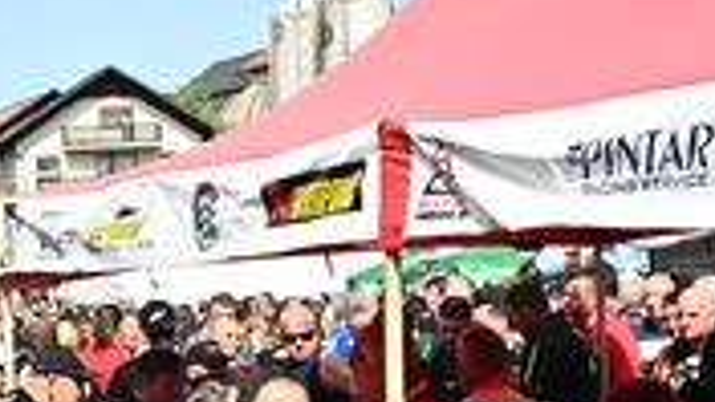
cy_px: 414
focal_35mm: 94
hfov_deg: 22.3
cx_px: 114
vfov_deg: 12.7
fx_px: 1782
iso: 1600
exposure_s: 1/1250
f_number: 16
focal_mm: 35
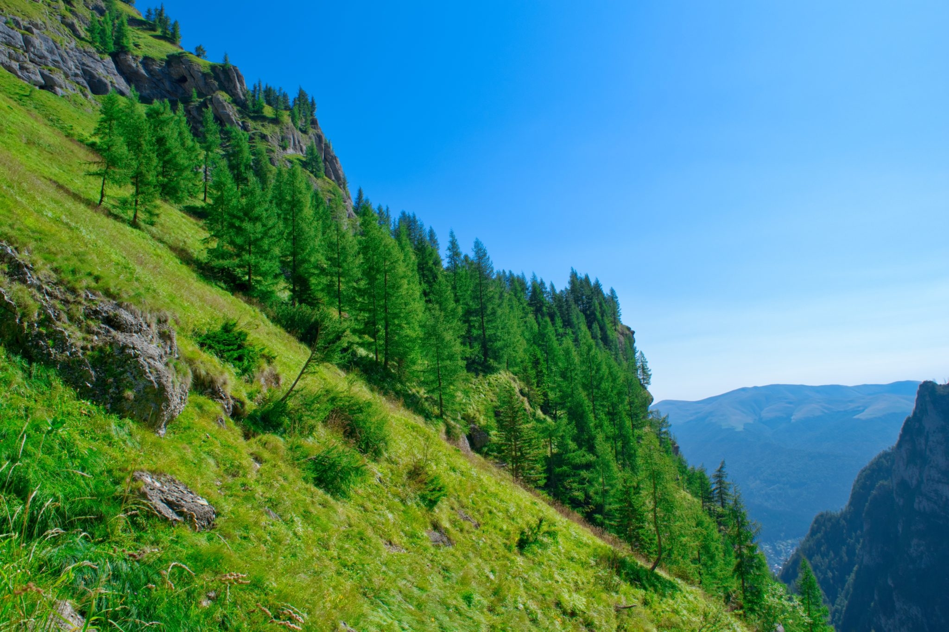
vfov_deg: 47.9
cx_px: 474
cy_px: 316
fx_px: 712
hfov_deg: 67.4
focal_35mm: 27
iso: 200
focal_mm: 18
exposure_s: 1/400
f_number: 10
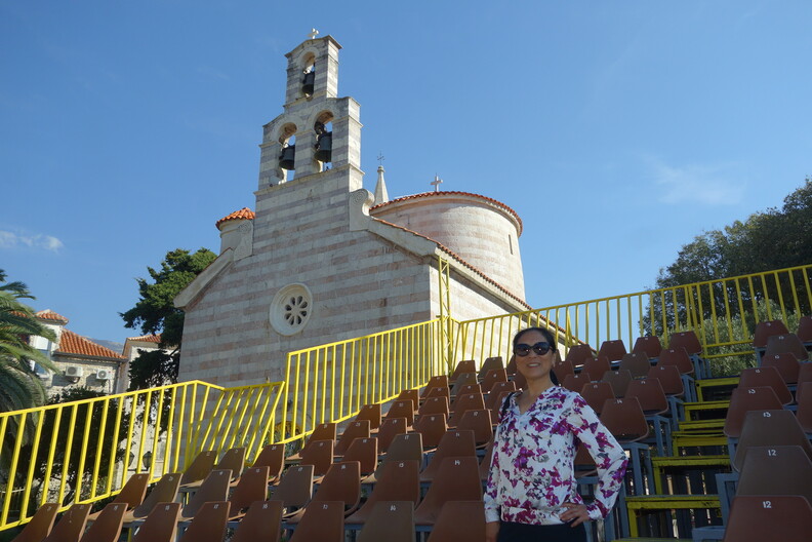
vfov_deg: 46.4
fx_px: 632
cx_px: 406
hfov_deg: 65.5
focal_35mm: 28
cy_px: 271
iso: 125
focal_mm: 10.4
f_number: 4
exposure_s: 1/800
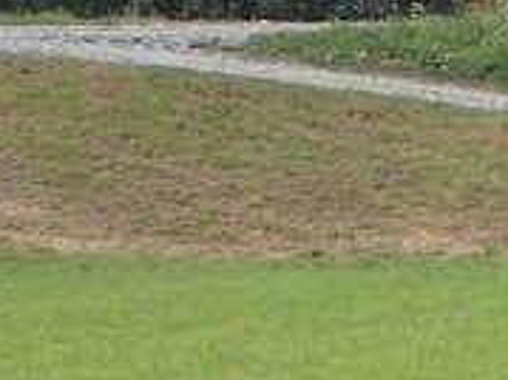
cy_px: 102
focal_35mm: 745
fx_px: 10926
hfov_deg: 2.6
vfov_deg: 2.0
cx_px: 1682
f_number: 4.9
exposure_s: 1/250
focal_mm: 18
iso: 100
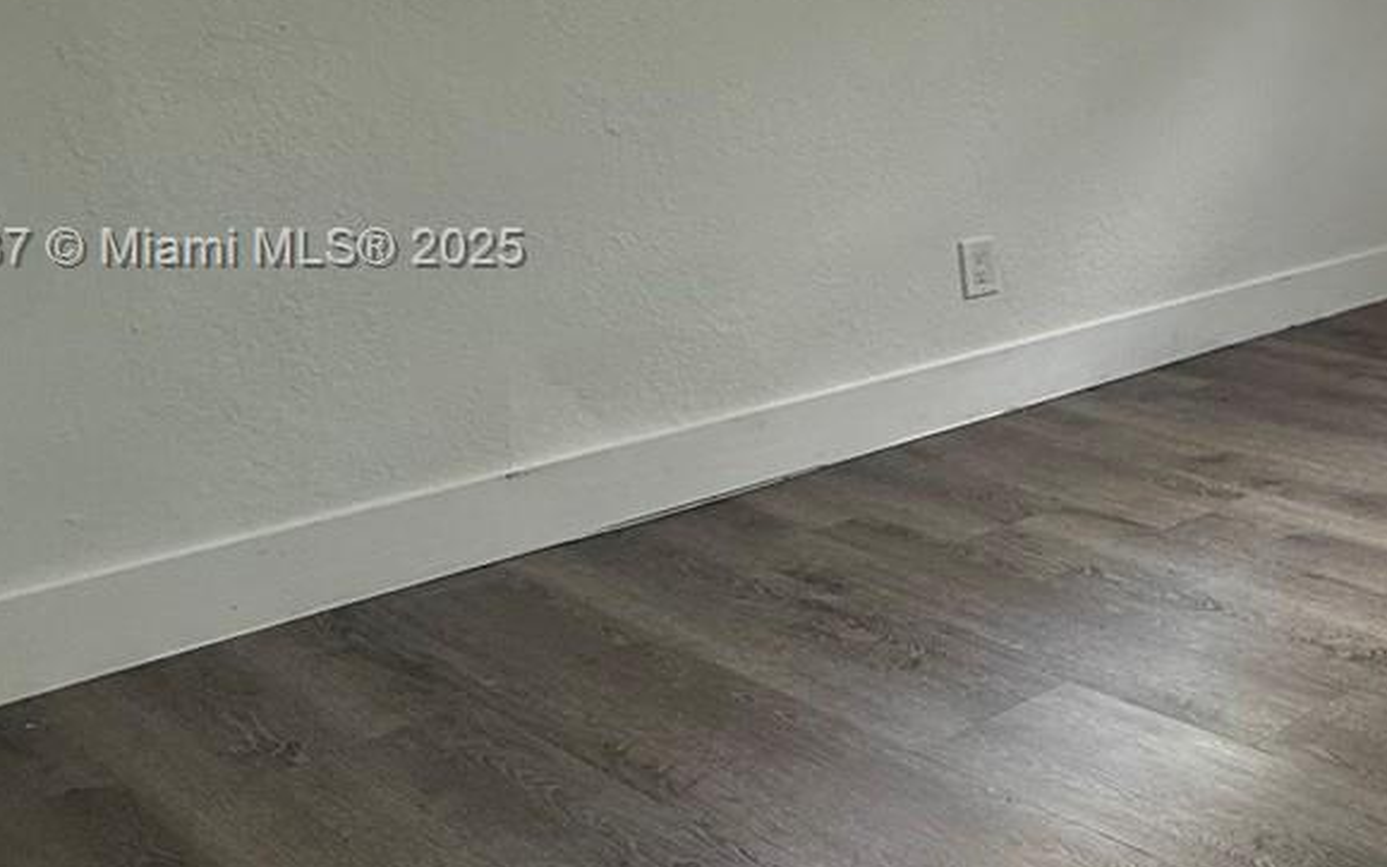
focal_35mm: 41
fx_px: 1550
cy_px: 251
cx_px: 1674
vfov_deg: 30.9
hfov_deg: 36.7
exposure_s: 1/120
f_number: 2.2
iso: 80
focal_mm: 2.22
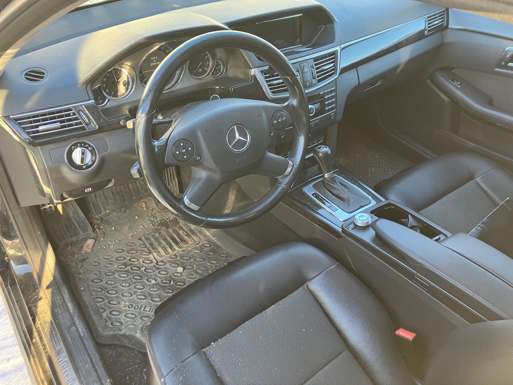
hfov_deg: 63.4
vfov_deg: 49.7
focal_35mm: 28
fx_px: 415
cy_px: 192
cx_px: 256
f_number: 1.8
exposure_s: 1/60
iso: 80
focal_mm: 3.99
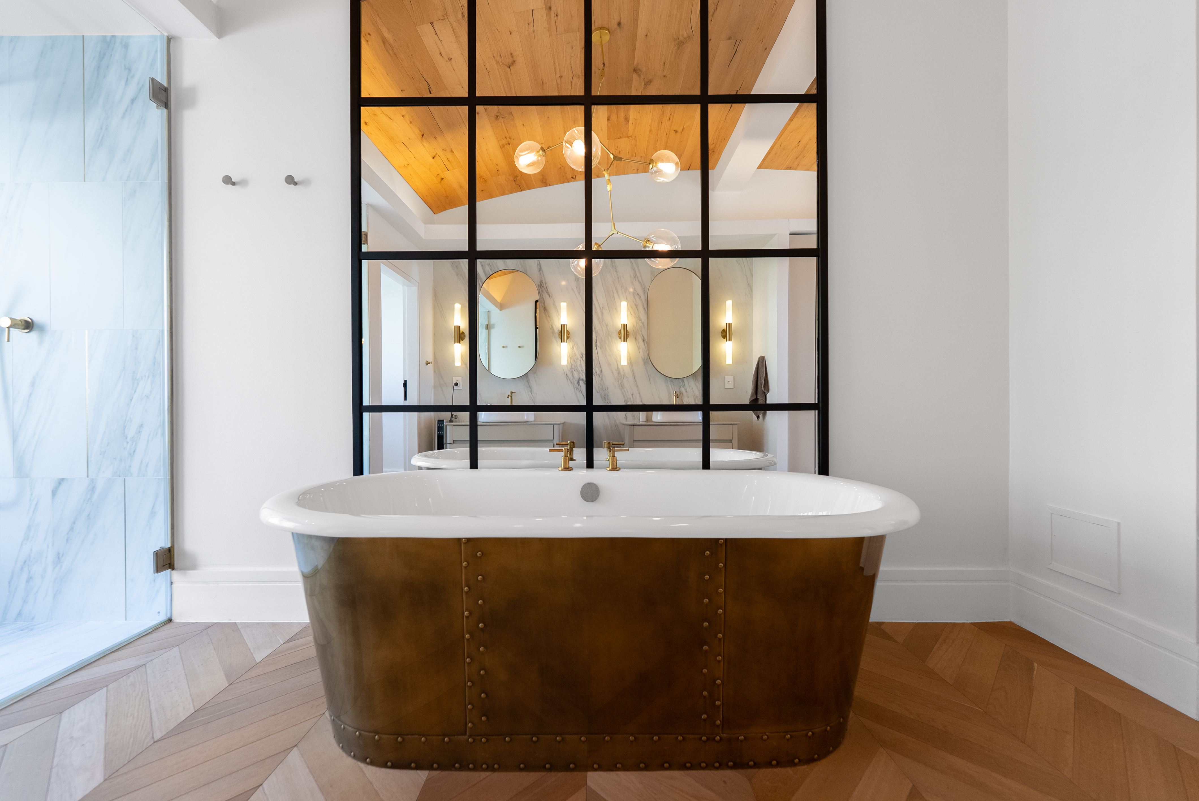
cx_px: 600
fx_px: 467
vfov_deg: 81.3
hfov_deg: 104.2
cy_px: 400
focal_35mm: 14
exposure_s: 1/160
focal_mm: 14
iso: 320
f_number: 3.5
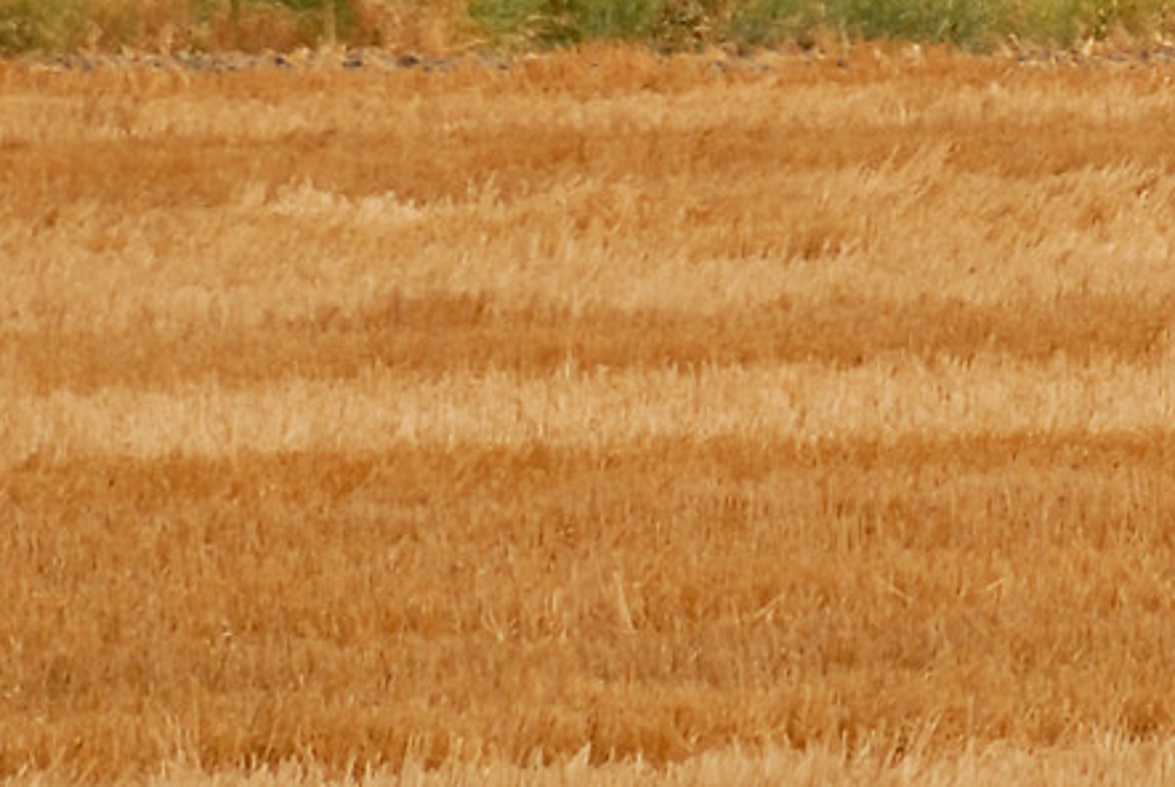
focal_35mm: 1141
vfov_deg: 1.2
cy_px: -585
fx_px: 37290
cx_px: 2129
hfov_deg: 1.8
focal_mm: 140
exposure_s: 1/250
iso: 100
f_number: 8
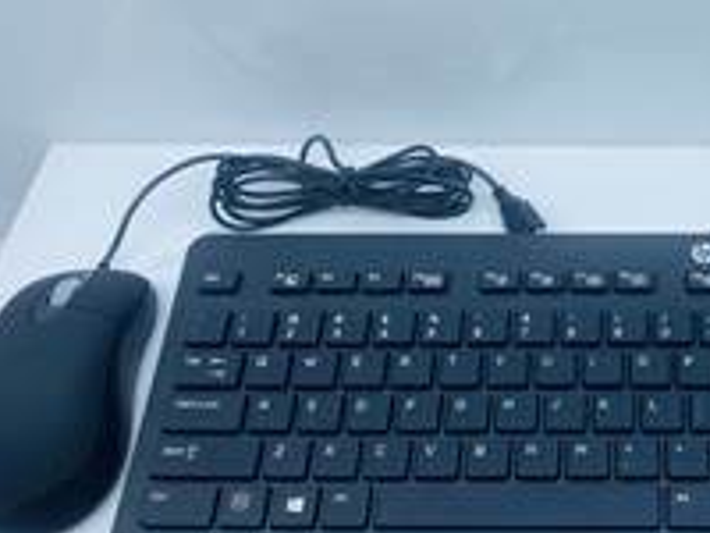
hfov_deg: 34.7
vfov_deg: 28.0
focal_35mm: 52
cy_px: 245
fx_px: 1067
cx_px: 643
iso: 32
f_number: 1.8
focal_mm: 4.25
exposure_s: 1/504
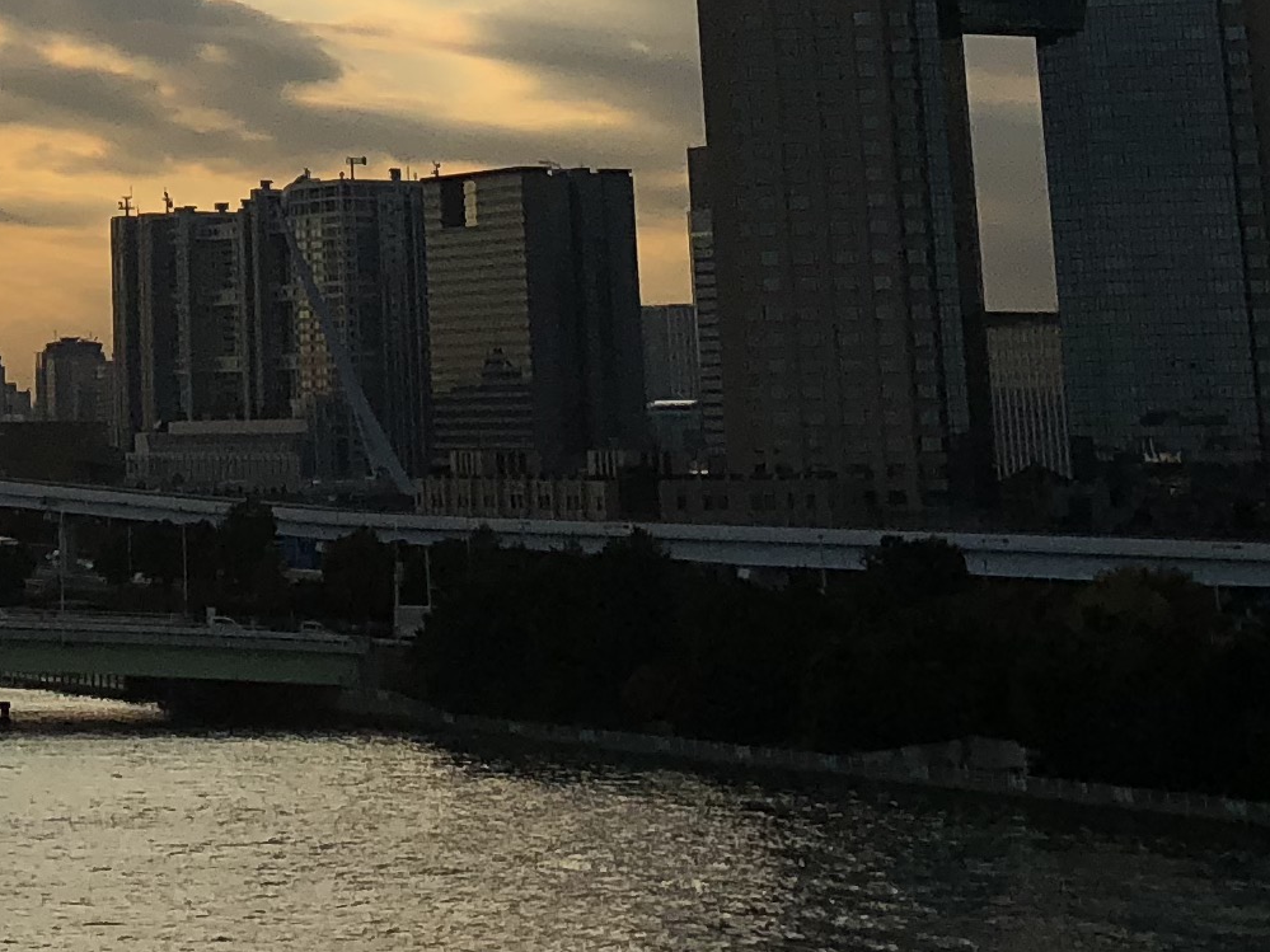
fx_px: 4145
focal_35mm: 113
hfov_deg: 16.8
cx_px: -151
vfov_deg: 11.9
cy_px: -845
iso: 20
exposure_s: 1/4367
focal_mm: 4
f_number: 1.8
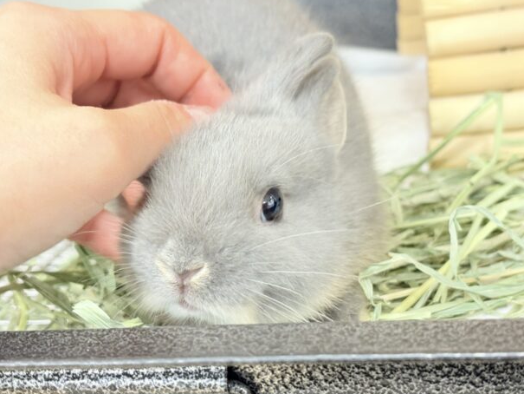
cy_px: 199
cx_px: 276
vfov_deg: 26.6
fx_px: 833
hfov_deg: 34.9
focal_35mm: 55
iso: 200
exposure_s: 1/33
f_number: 1.6
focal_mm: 5.96
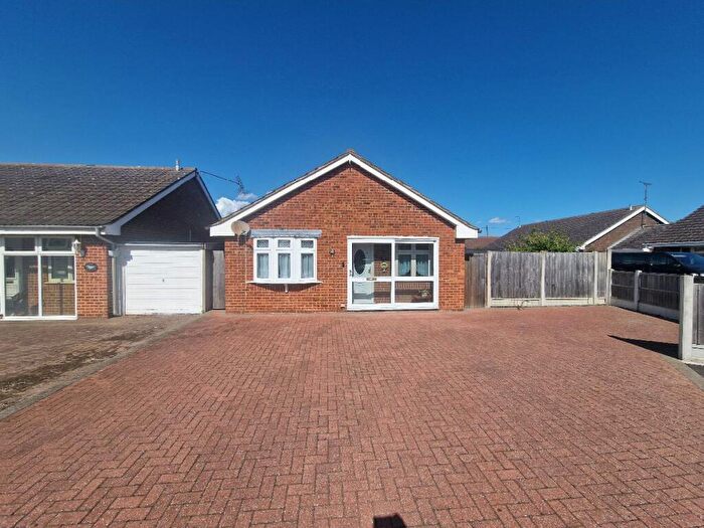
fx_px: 264
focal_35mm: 13
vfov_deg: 89.9
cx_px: 352
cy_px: 264
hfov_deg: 106.2
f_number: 2.2
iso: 50
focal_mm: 2.2
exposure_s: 1/3504
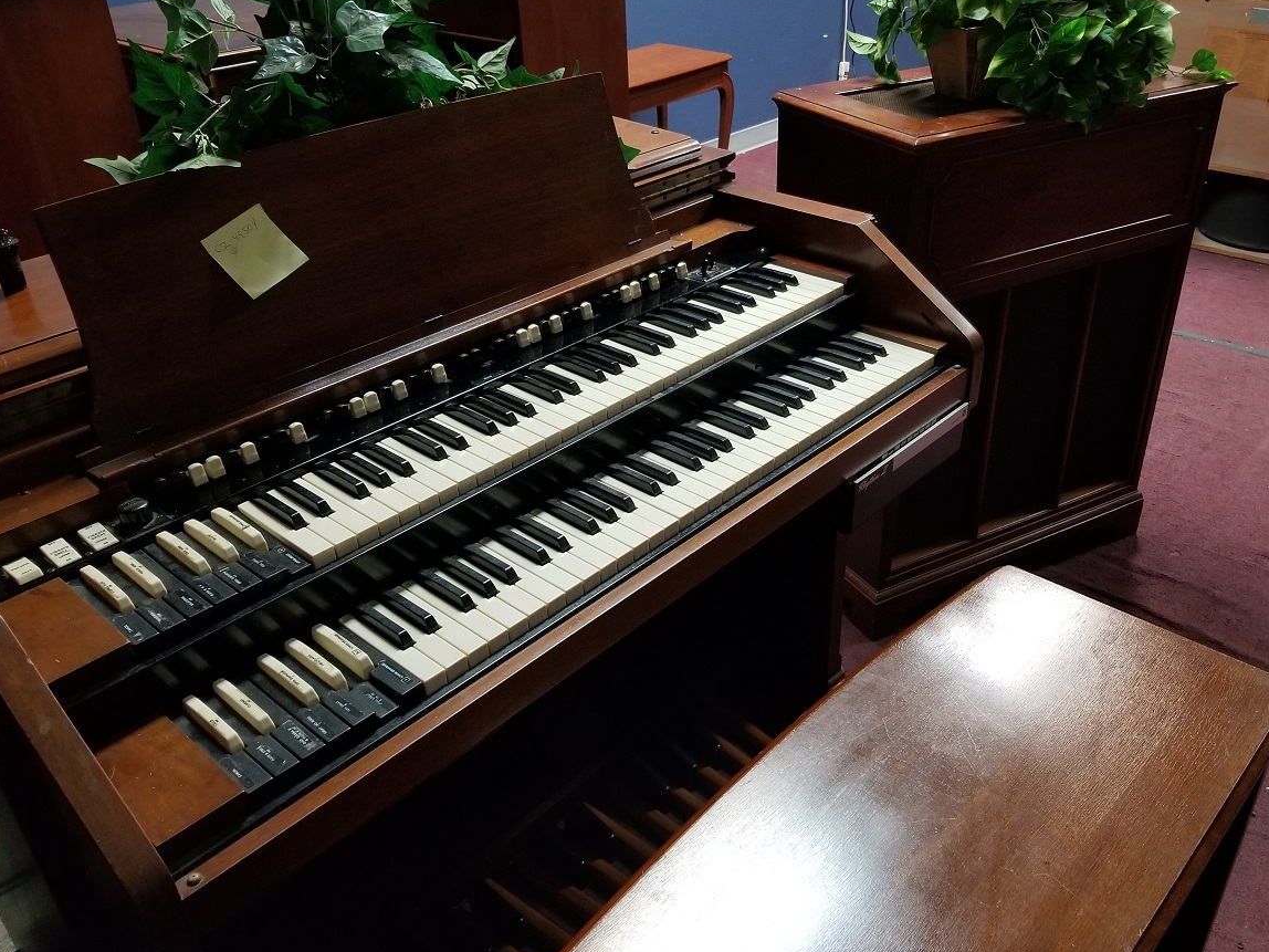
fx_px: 1063
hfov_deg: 61.5
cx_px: 704
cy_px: 485
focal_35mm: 29
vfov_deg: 48.2
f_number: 1.7
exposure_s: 1/24
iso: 250
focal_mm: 4.25
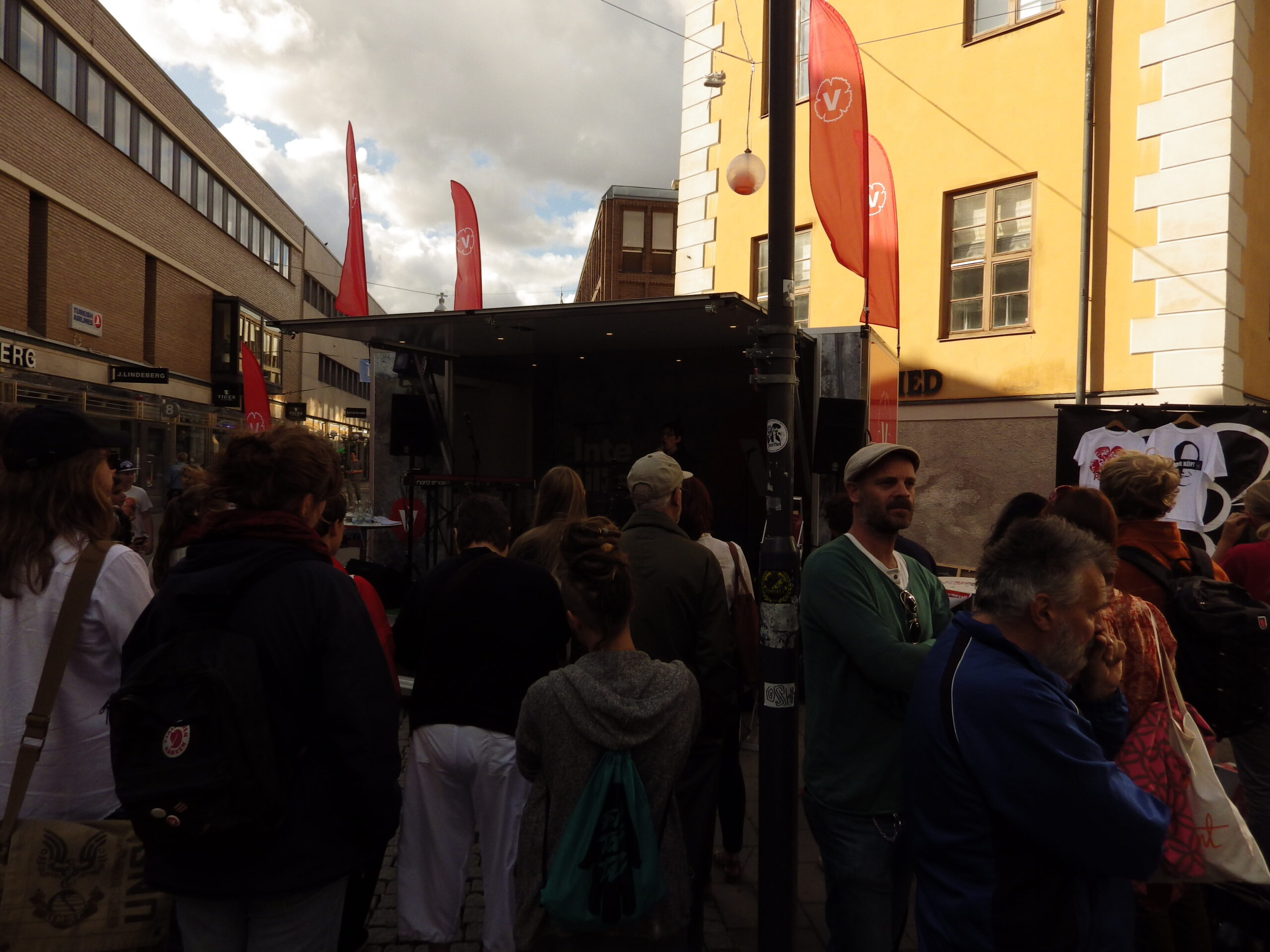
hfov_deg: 76.4
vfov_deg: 61.1
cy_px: 476
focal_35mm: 22
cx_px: 635
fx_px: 807
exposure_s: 1/1000
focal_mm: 4
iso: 100
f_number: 3.1
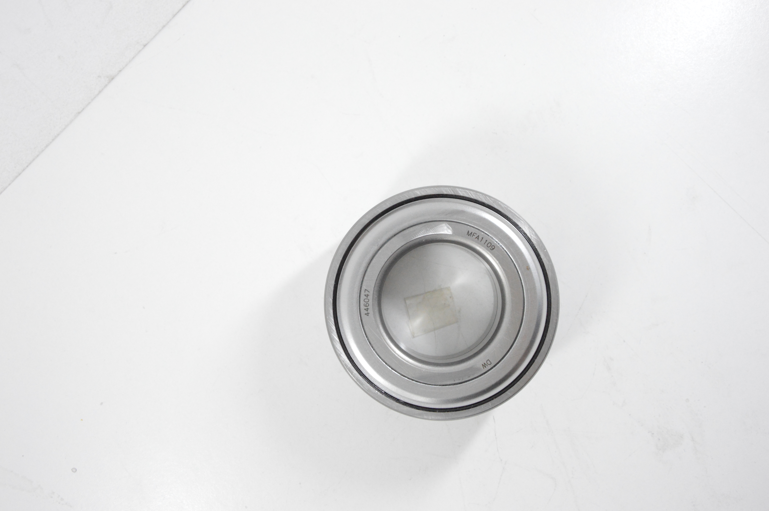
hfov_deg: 41.1
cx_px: 384
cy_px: 256
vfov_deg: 28.0
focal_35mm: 48
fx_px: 1024
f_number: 8
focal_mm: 32
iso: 3200
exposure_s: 1/100
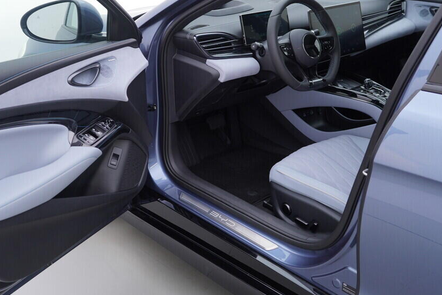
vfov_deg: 30.4
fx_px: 540
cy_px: 118
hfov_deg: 44.3
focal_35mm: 44
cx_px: 182
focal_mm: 24
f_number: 3.2
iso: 125
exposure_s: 1/50
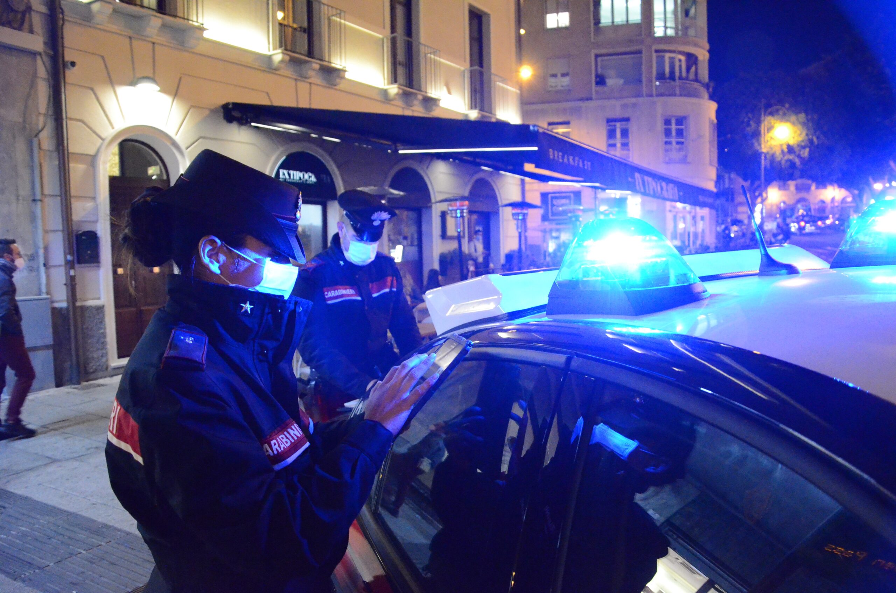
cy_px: 296
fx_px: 671
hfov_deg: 67.5
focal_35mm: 27
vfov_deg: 47.7
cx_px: 448
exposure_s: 1/100
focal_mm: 18
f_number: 3.5
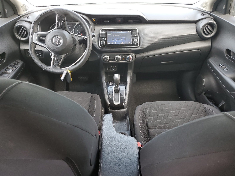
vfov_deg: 53.1
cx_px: 118
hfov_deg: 67.3
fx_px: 177
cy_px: 88
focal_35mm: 26
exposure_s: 1/60.2
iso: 53
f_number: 1.5
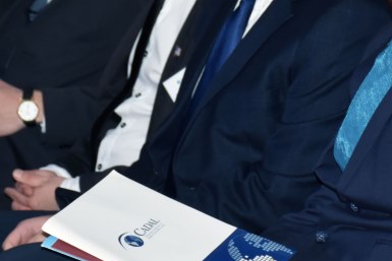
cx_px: 228
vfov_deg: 4.9
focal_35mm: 279
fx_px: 3039
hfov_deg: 7.4
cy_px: 5
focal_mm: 70
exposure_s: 1/60
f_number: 5
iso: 800
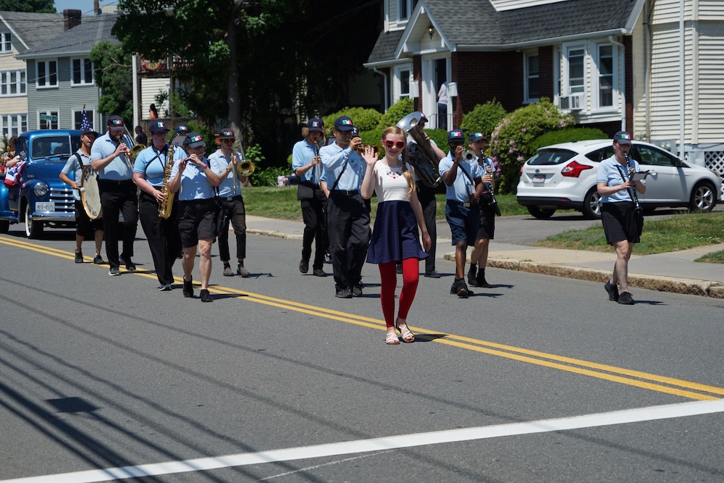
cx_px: 362
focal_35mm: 94
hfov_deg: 21.7
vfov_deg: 14.6
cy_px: 242
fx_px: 1891
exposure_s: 1/640
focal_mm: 94
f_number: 7.1
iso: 100
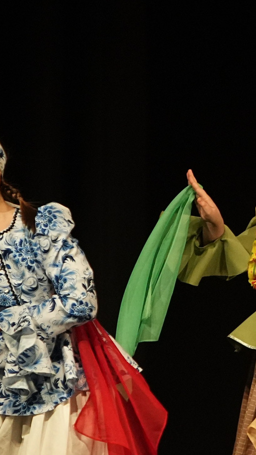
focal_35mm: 560
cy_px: 323
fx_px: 6757
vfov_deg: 3.9
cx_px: 346
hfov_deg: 2.2
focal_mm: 190
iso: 4000
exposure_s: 1/500
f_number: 2.8
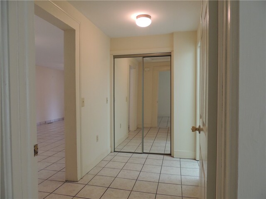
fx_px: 184
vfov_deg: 56.8
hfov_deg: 71.6
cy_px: 100
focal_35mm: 24
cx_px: 133
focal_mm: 4.3
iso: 360
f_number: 3
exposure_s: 1/30
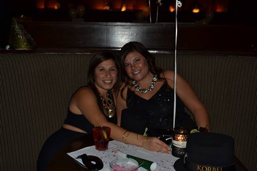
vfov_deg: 36.9
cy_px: 86
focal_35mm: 36
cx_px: 128
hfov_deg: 53.1
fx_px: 257
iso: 200
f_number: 4
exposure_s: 1/5
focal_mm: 24
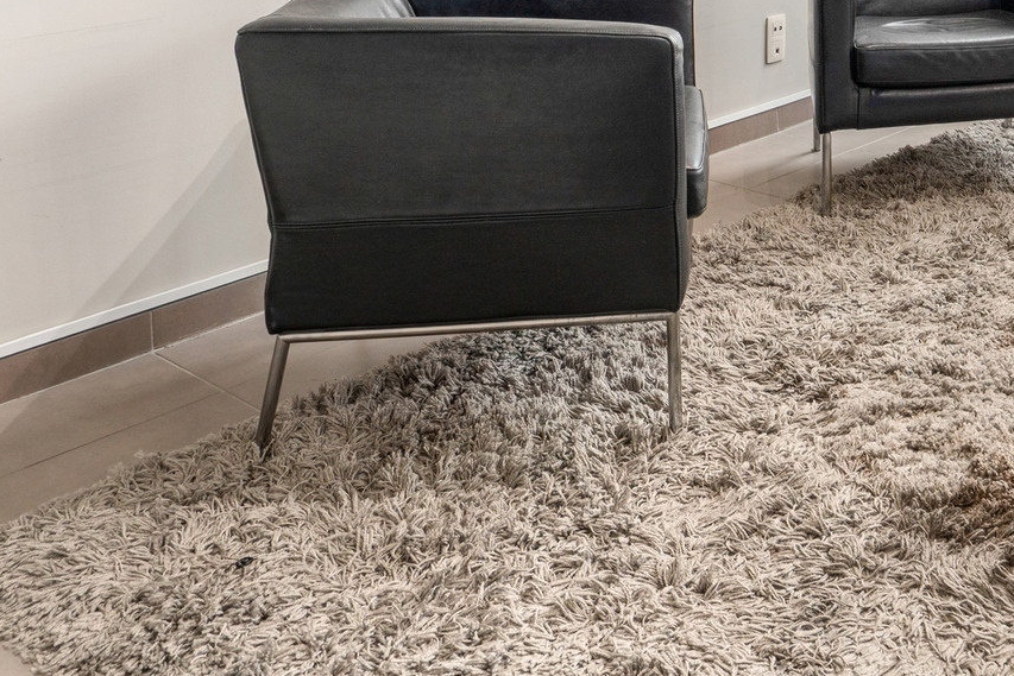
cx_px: 950
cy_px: -235
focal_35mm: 45
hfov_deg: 39.7
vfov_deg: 25.2
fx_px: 1268
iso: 250
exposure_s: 1.3
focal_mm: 16
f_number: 11
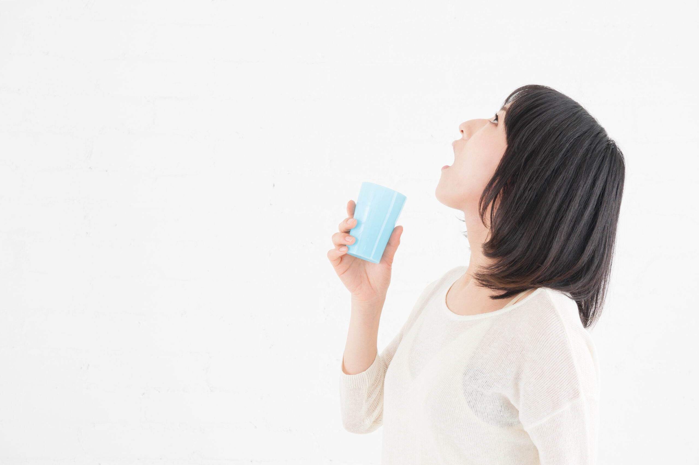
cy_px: 232
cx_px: 350
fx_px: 1164
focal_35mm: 60
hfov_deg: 33.4
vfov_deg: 22.6
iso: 200
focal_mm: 60
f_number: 6.3
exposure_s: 1/125
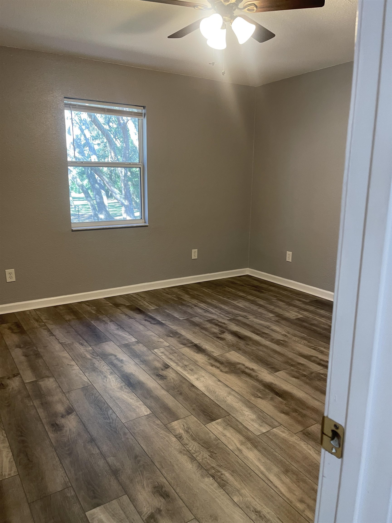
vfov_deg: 69.4
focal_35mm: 25
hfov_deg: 54.9
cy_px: 262
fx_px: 377
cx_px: 196
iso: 160
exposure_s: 1/60
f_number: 1.6
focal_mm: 5.1
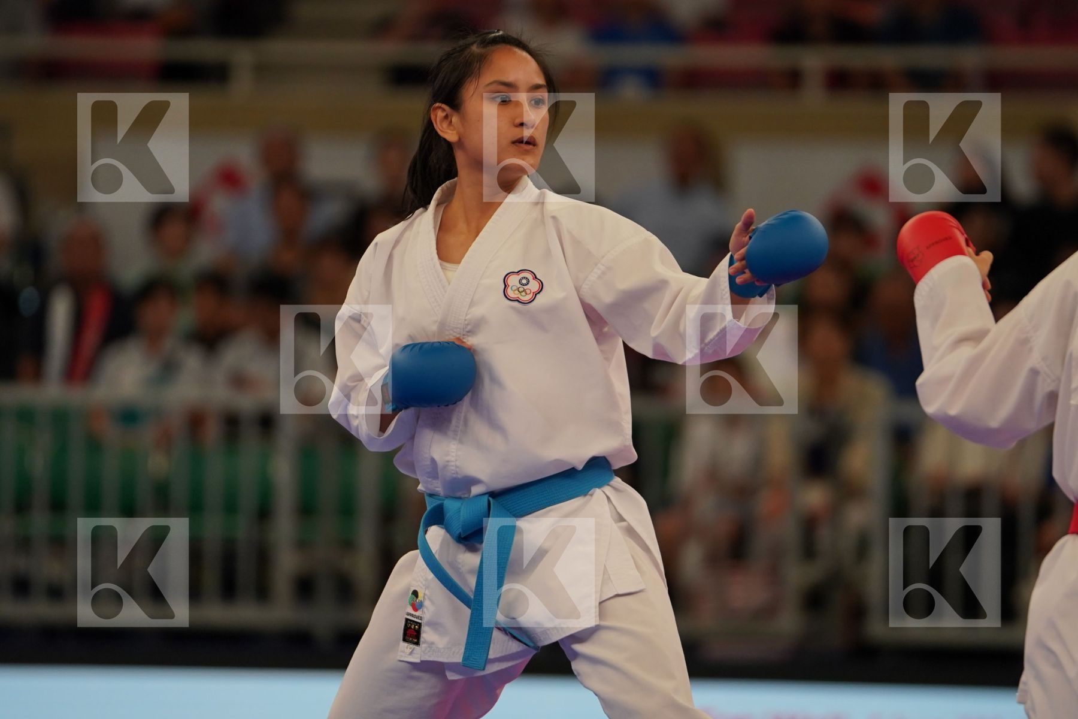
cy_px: 360
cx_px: 539
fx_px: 8893
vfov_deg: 4.6
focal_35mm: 297
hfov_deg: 6.9
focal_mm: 198
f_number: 2.8
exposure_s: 1/1000
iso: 1000
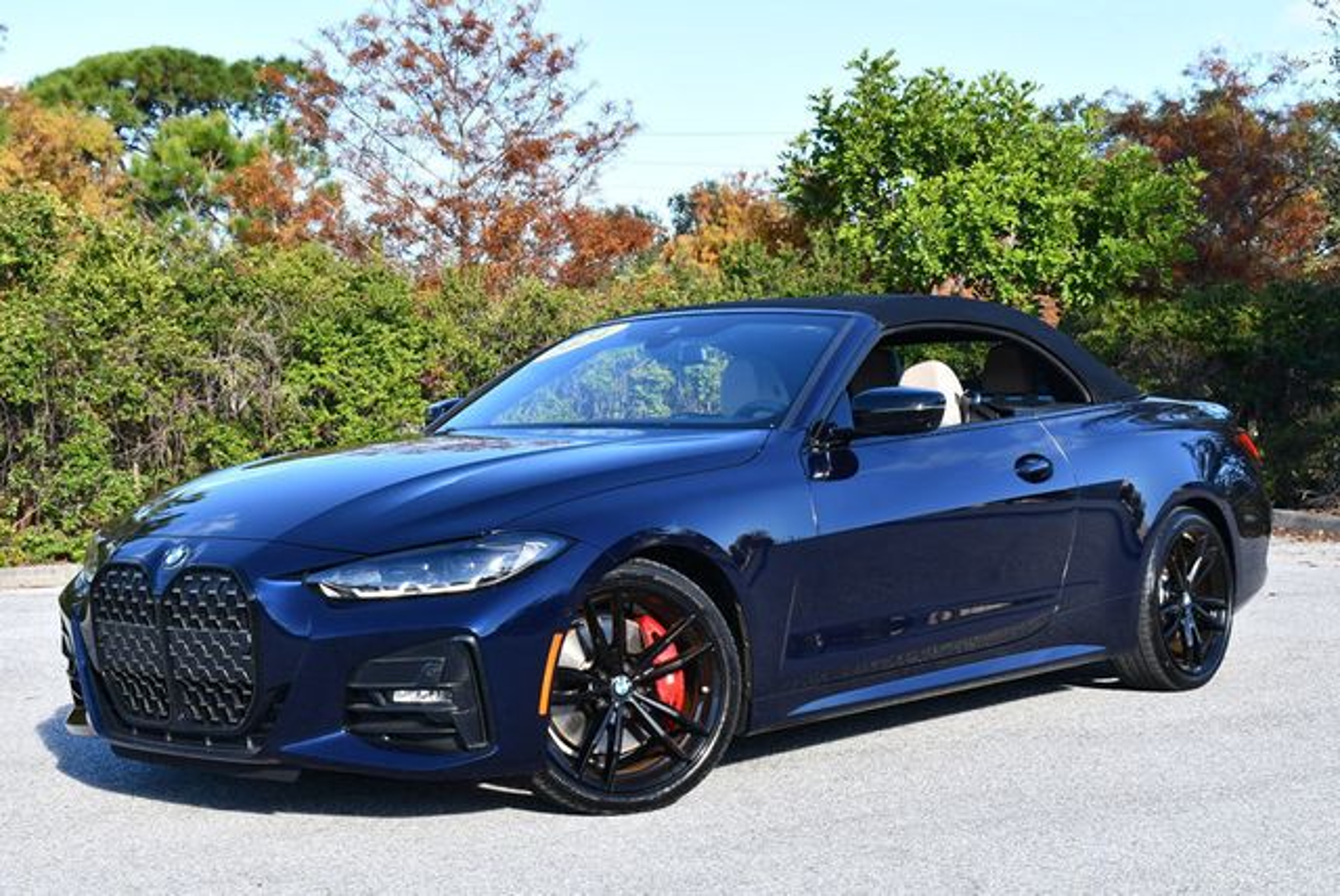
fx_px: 2235
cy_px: 448
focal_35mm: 60
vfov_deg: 22.7
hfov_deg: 33.4
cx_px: 670
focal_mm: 30
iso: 200
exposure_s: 1/250
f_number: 7.1
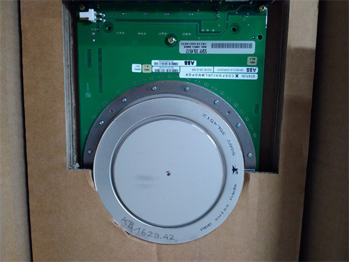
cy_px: 131
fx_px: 272
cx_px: 174
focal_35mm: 27
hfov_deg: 65.3
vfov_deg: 51.4
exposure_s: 1/33
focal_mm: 3.79
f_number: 2
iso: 695
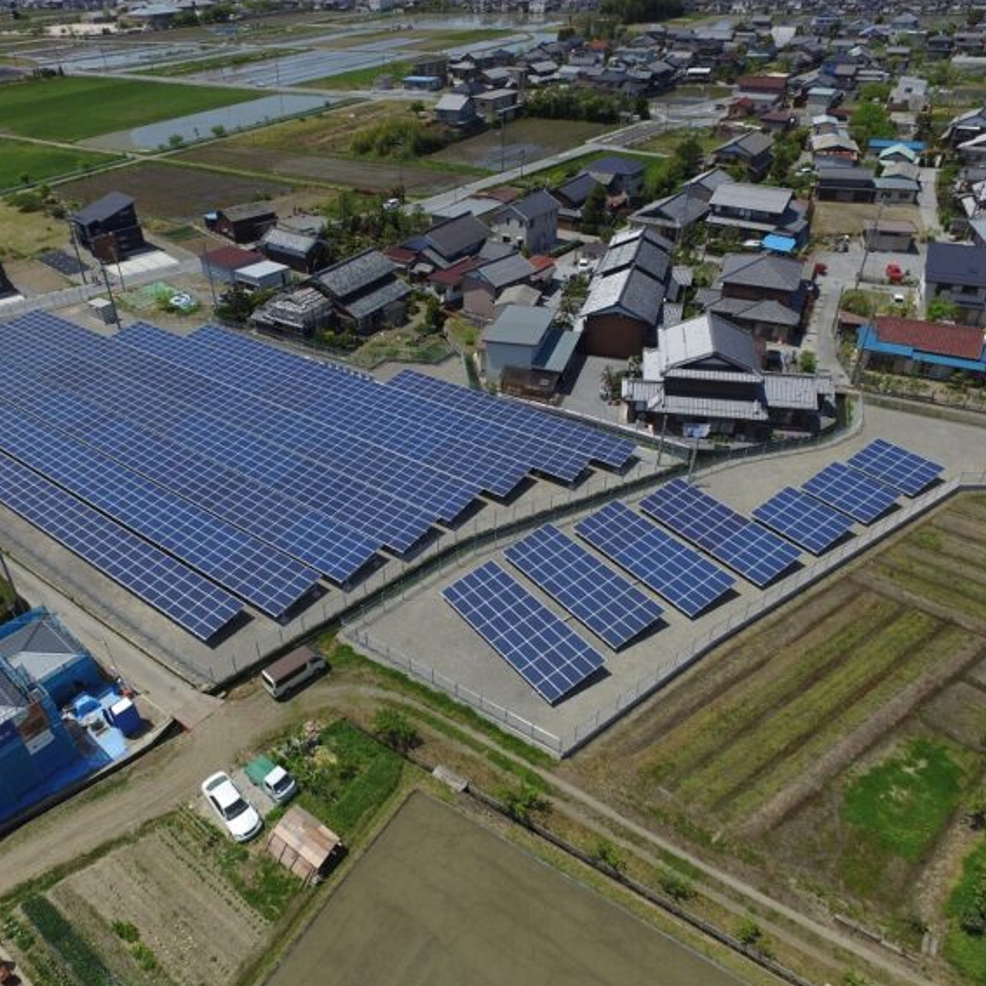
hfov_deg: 64.5
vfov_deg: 65.0
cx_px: 404
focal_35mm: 24
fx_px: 773
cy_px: 495
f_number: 2.8
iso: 100
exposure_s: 1/1597
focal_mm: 3.61
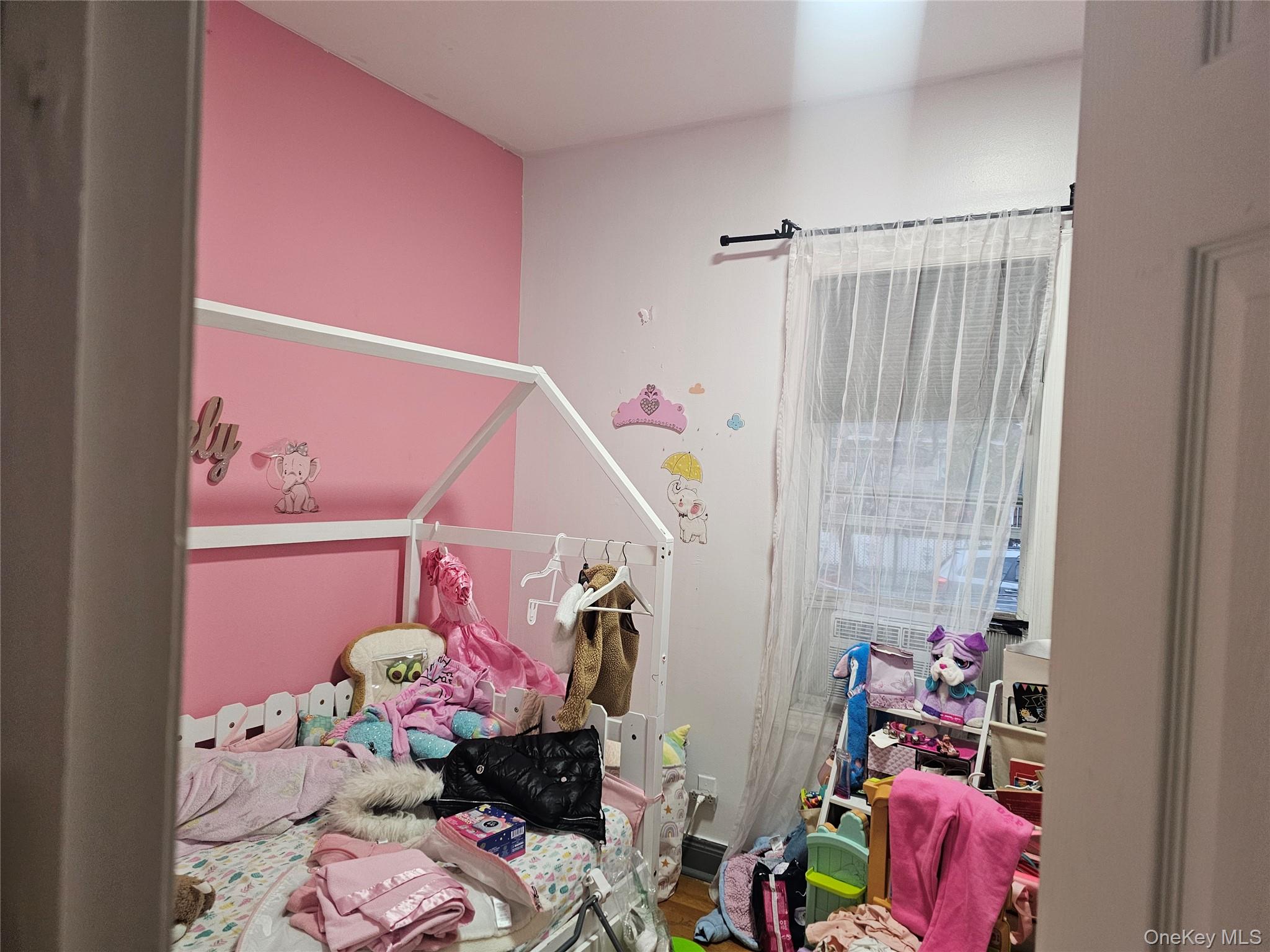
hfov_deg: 73.9
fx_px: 844
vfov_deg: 58.9
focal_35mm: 23
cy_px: 476
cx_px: 635
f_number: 1.7
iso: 320
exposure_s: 1/120
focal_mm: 6.3
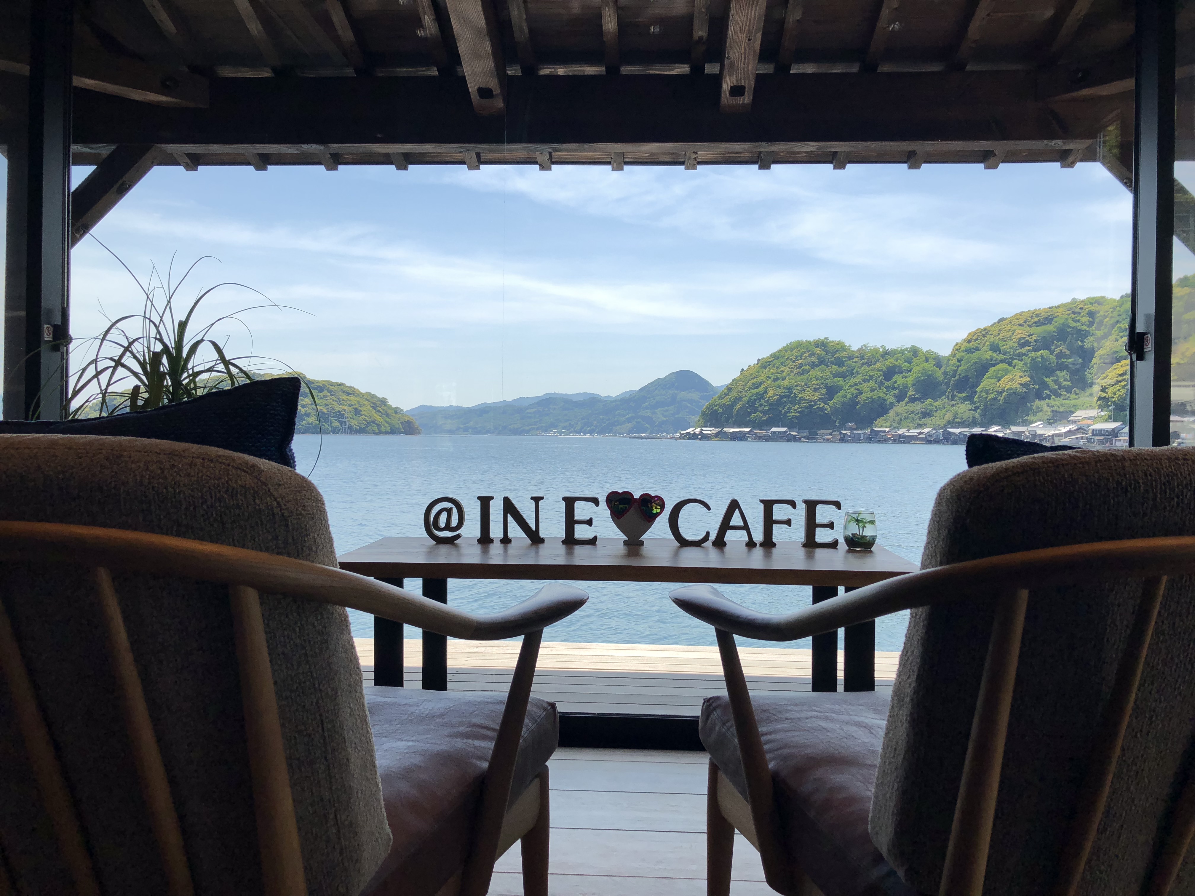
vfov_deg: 49.7
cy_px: 448
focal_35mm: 28
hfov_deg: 63.4
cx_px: 598
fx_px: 967
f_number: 1.8
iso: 20
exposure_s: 1/1116
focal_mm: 4
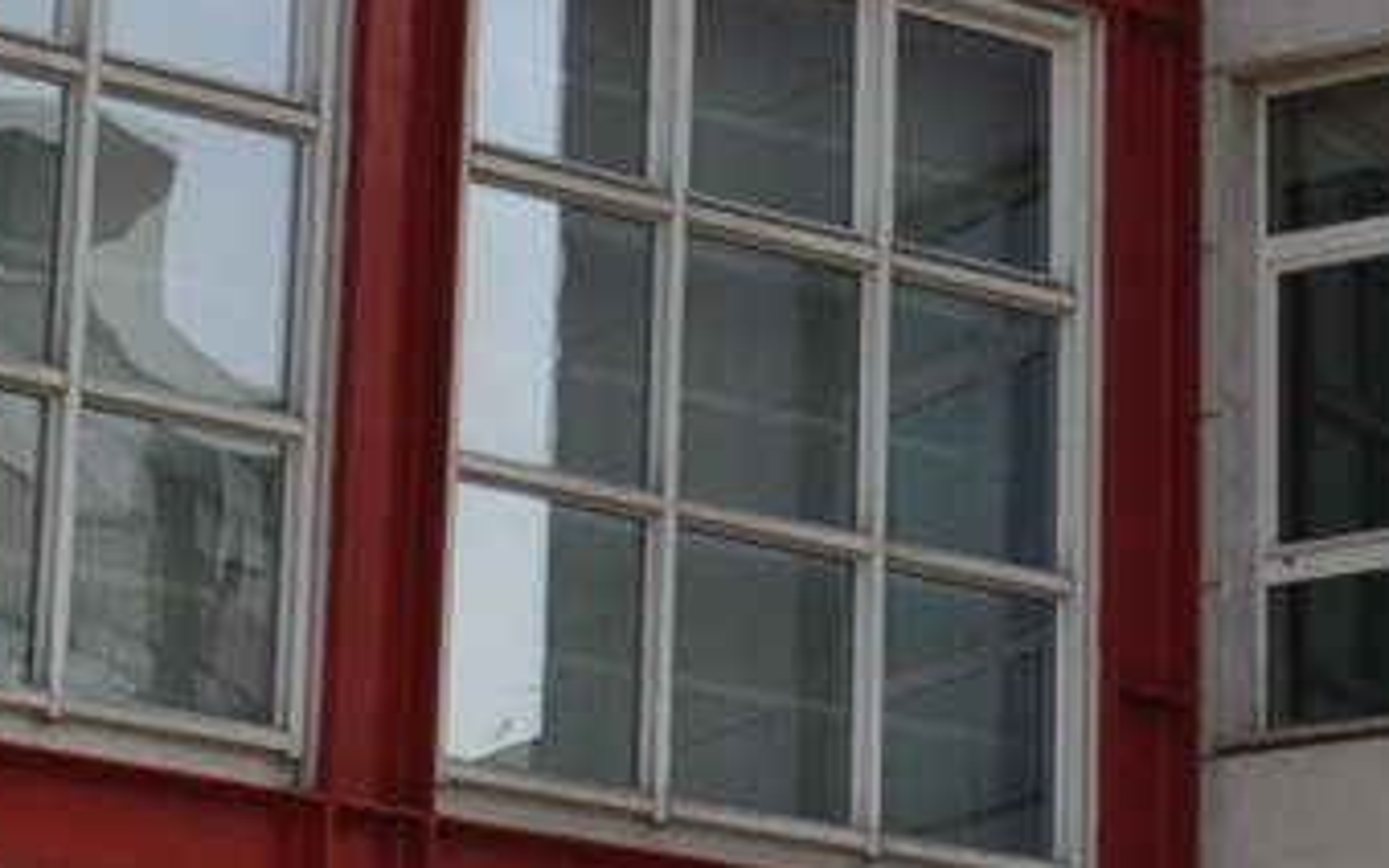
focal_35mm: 174
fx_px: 6588
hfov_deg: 12.0
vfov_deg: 7.4
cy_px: -336
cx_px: 660
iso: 200
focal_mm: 18
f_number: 14
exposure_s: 1/200
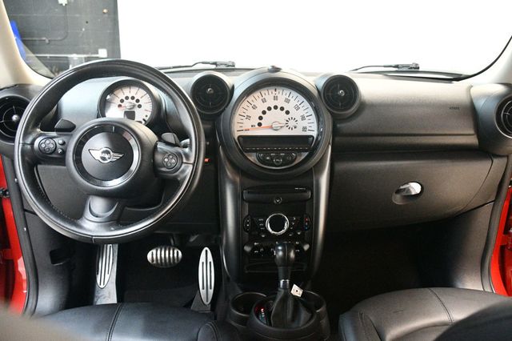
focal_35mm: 30
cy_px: 170
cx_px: 256
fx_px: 426
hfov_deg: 62.0
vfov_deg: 43.6
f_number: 3.5
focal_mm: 20
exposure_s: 1/60
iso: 8000
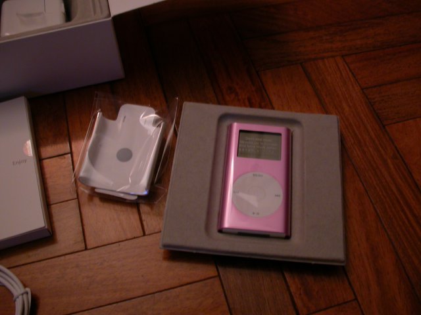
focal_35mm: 38
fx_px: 462
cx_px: 210
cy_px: 158
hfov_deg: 49.0
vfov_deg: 37.7
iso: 100
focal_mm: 7.85
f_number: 2.6
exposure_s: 1/11.5
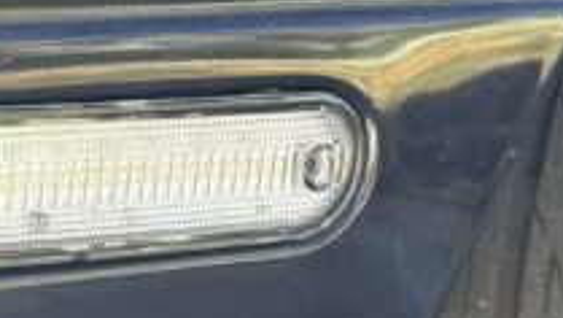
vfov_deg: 10.5
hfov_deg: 18.4
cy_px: 226
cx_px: 186
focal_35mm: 116
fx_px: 1733
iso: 64
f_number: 1.78
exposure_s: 1/250
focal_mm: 6.76
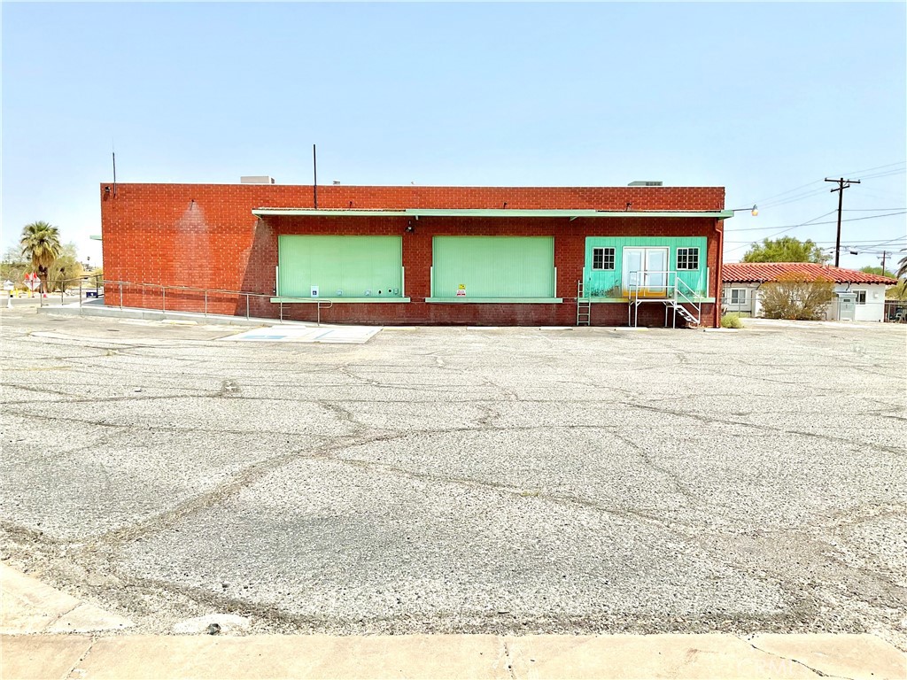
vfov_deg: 48.2
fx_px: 760
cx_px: 454
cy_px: 340
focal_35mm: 29
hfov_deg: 61.7
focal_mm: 3
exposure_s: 1/4065
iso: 16
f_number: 1.8
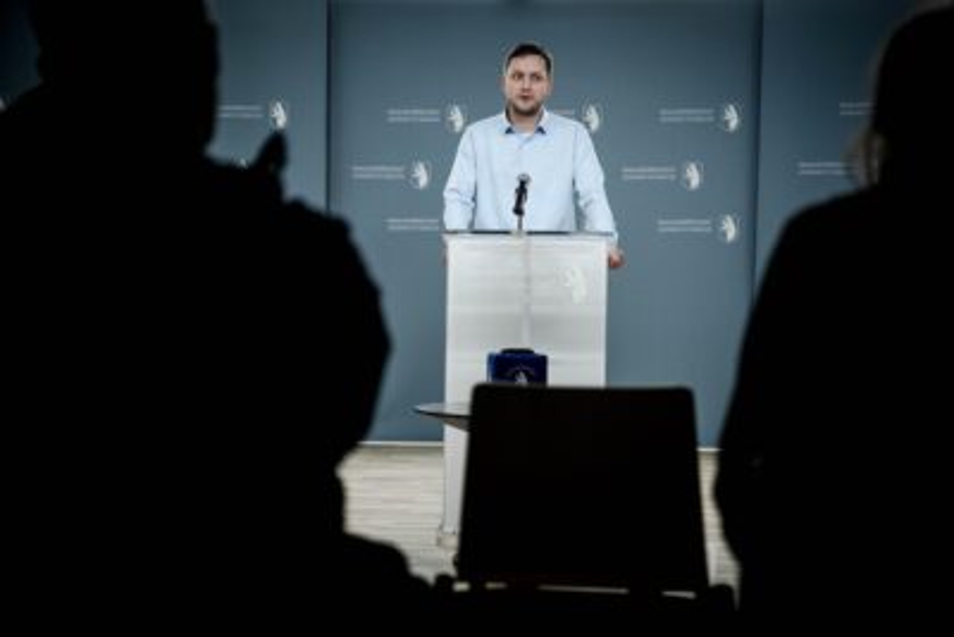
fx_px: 1856
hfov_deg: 28.8
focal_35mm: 70
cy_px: 318
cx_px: 477
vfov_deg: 19.5
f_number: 2.8
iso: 1250
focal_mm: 70
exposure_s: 1/320
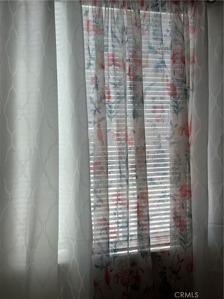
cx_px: 112
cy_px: 150
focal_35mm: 48
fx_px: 414
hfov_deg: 30.3
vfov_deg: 39.7
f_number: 1.78
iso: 64
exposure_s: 1/555
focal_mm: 6.86
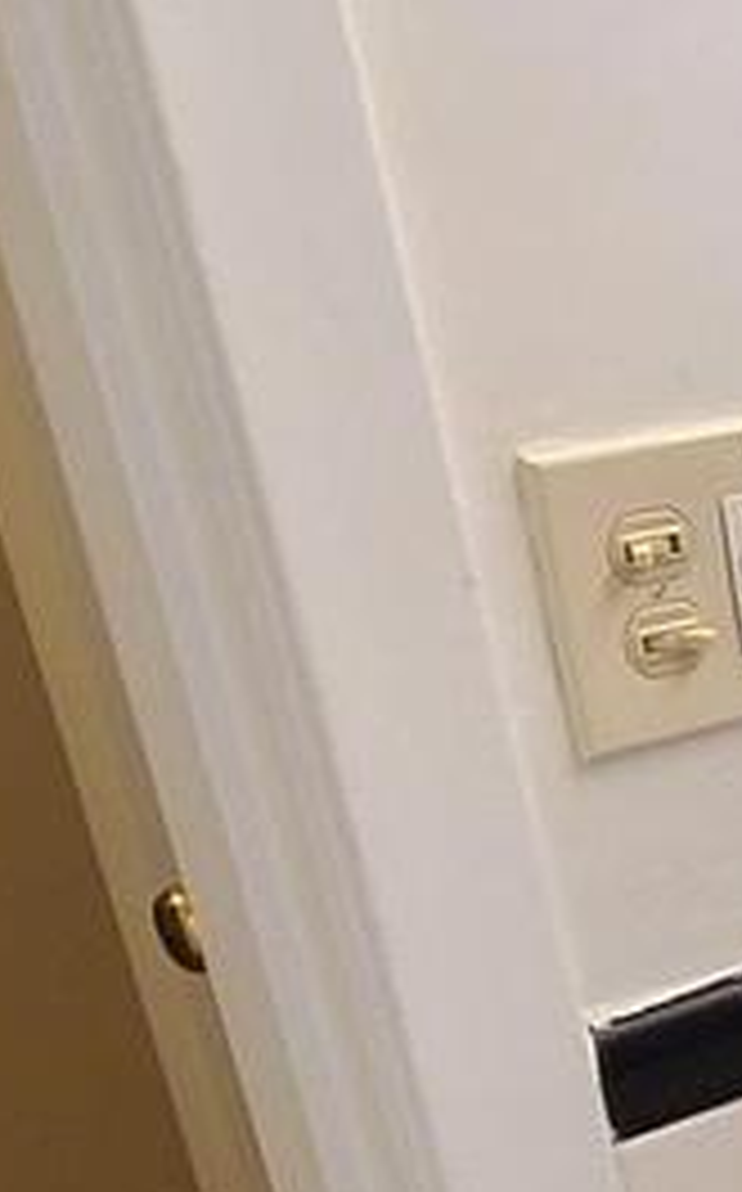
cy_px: 931
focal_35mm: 80
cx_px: 2316
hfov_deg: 10.5
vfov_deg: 25.5
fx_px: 2595
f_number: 2.2
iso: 160
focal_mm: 2.2
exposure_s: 1/59
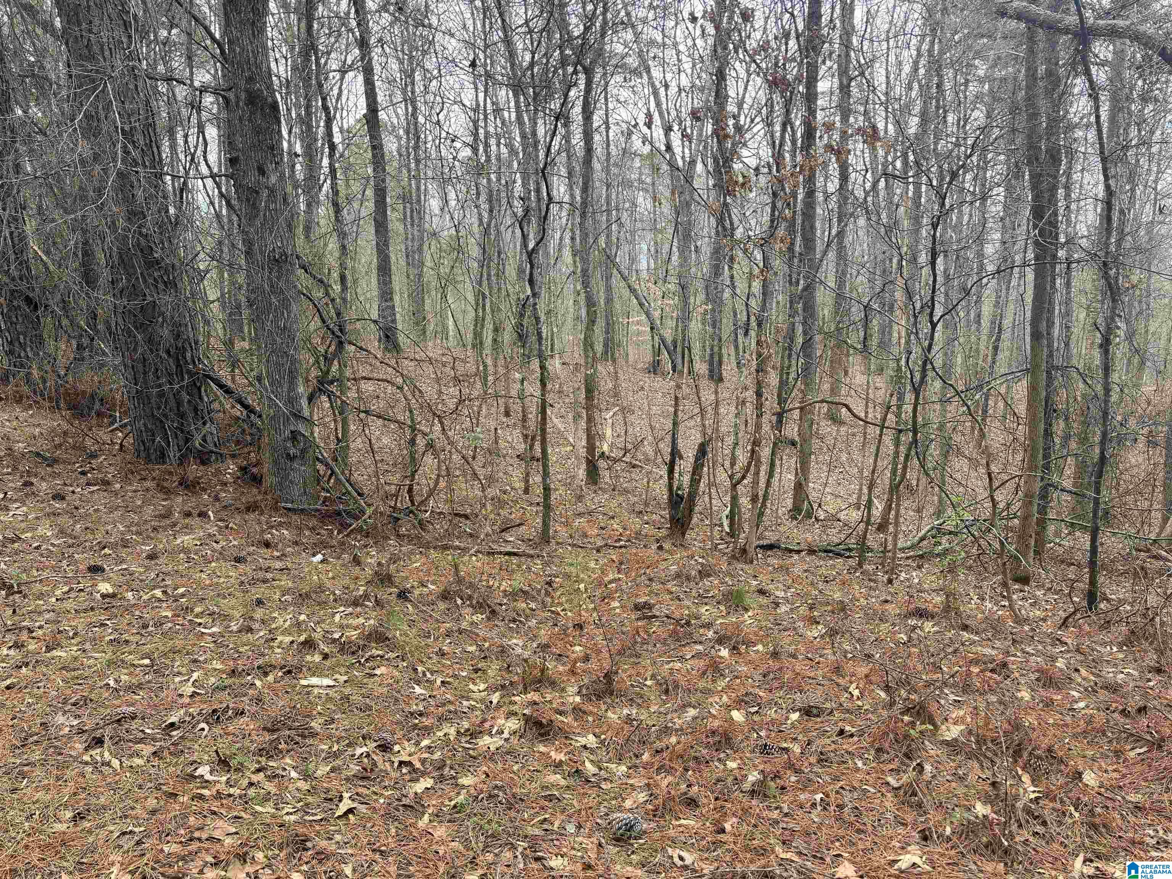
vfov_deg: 53.1
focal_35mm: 26
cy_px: 440
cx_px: 586
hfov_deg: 67.3
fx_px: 880
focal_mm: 5.96
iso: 40
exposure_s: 1/126
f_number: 1.6
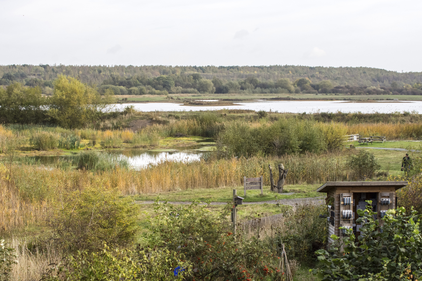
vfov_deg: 18.2
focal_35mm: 75
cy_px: 140
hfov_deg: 27.0
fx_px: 879
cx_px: 211
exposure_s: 1/1600
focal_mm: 50
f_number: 6.3
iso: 1400
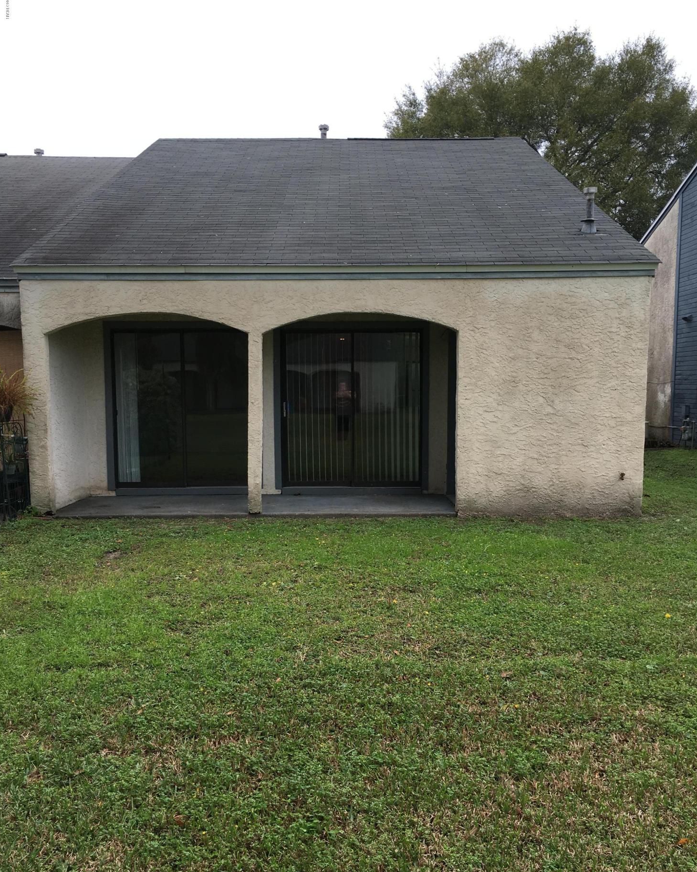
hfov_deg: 47.1
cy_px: 471
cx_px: 343
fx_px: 799
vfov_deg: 57.1
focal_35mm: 31
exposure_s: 1/222
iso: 25
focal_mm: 4.15
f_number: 2.2
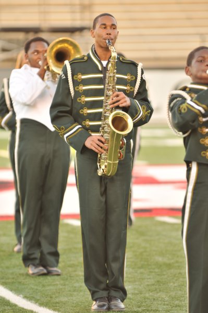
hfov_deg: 4.6
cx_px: 104
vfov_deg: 6.9
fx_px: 2604
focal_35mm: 300
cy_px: 156
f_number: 2.8
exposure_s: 1/250
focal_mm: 200
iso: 200
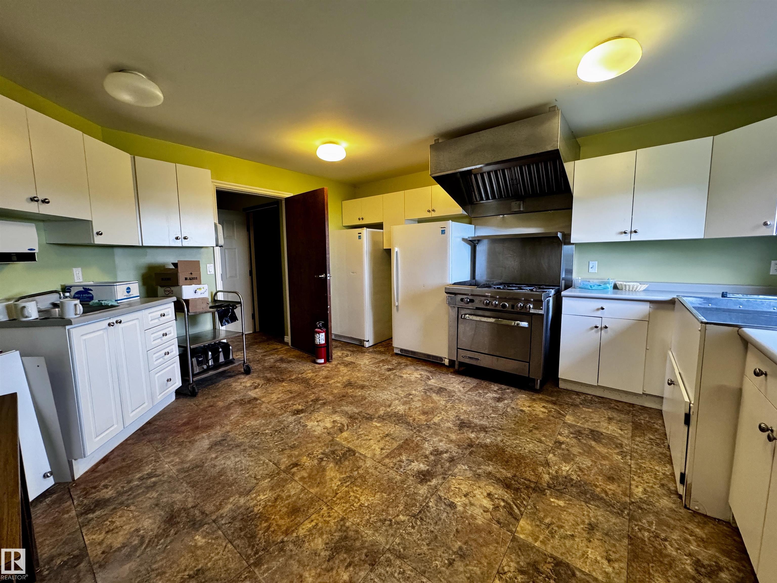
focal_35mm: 14
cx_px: 388
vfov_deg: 85.7
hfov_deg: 102.1
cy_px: 292
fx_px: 314
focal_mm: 2.22
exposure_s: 1/60
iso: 320
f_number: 2.2
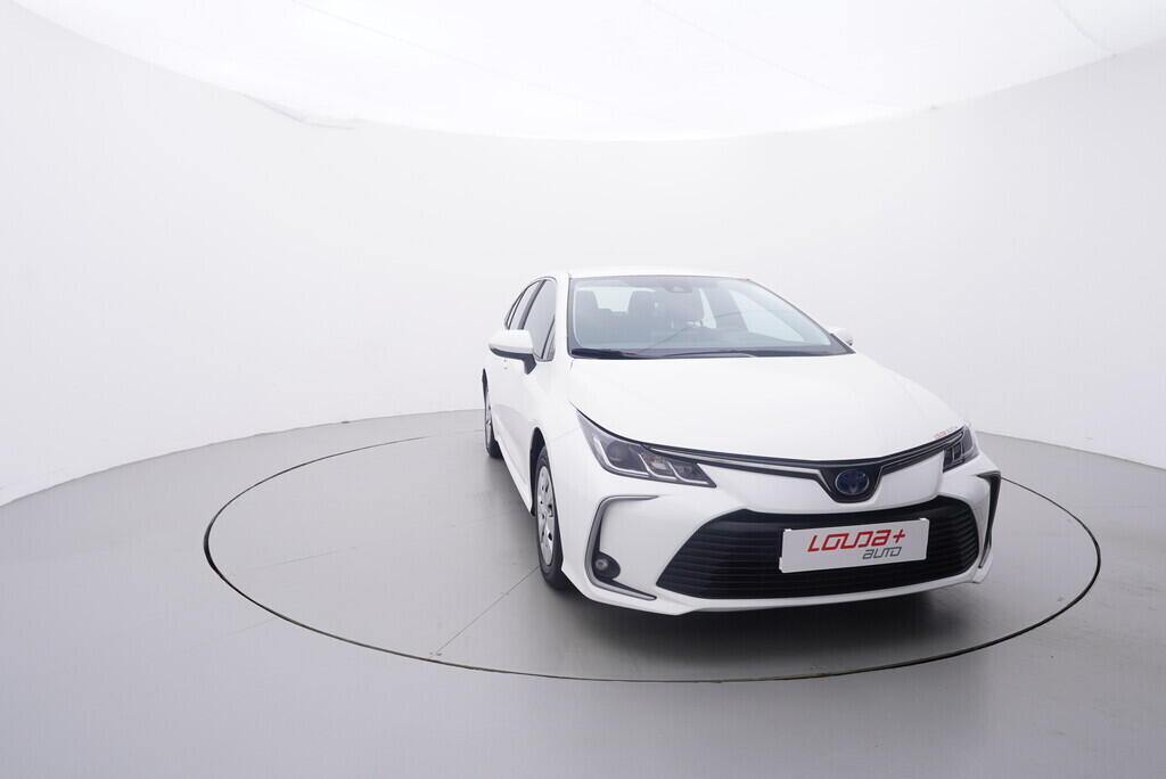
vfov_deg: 56.2
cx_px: 583
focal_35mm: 22
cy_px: 390
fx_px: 729
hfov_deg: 77.3
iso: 200
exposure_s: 1/80
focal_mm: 15
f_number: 5
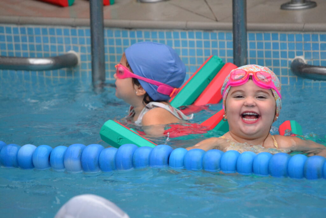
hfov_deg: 6.9
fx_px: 2717
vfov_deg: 4.6
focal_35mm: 300
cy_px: 109
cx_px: 163
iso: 3200
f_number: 5.6
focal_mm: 200
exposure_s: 1/200
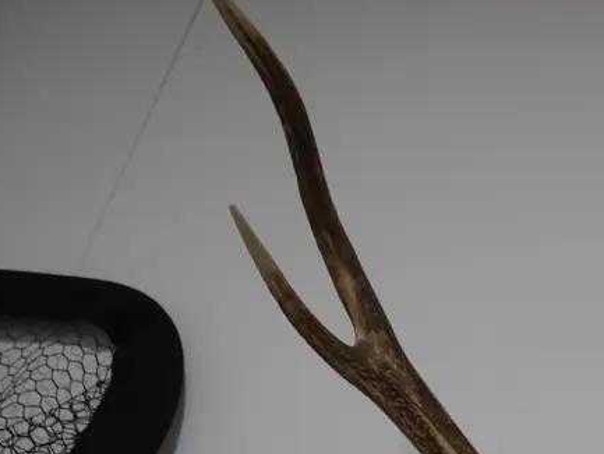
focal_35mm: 71
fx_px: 1239
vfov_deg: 19.9
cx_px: 651
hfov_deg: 25.5
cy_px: 481
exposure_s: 1/60
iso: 320
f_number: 3.6
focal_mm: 15
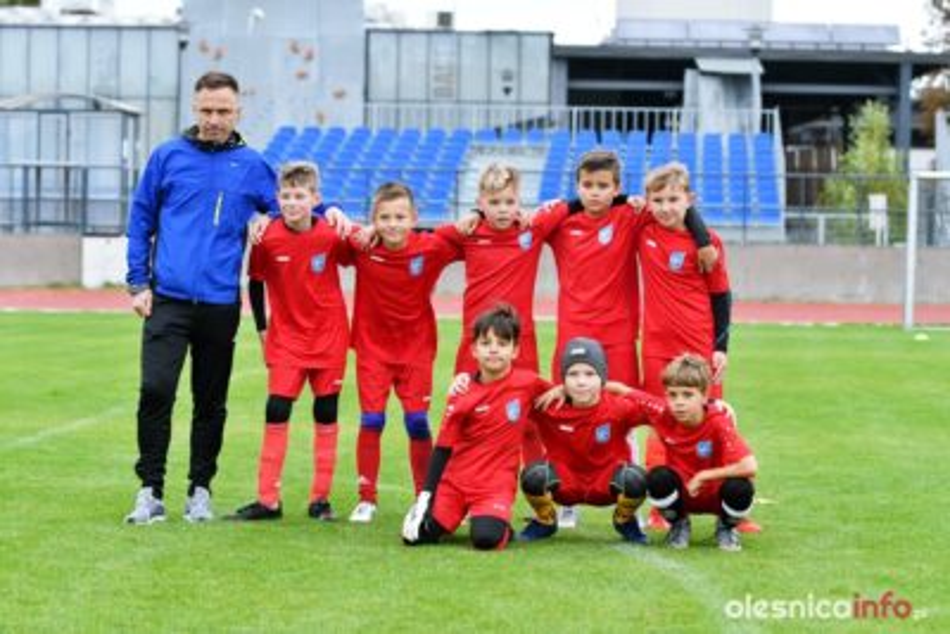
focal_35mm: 120
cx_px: 475
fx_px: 3168
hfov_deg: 17.1
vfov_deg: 11.4
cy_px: 317
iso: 200
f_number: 3.5
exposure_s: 1/320
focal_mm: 80
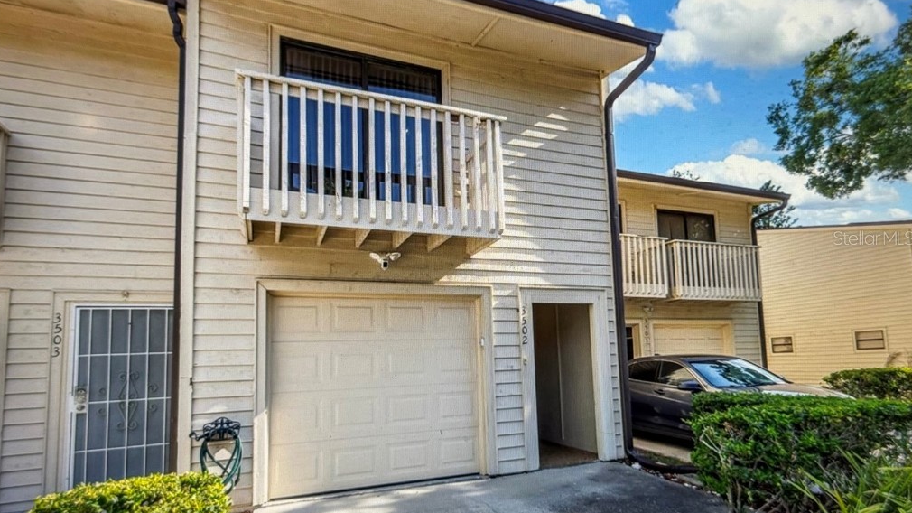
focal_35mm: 53
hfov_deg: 39.2
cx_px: 456
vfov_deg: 22.6
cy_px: 238
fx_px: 1282
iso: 80
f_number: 1.78
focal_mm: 6.76
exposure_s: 1/120
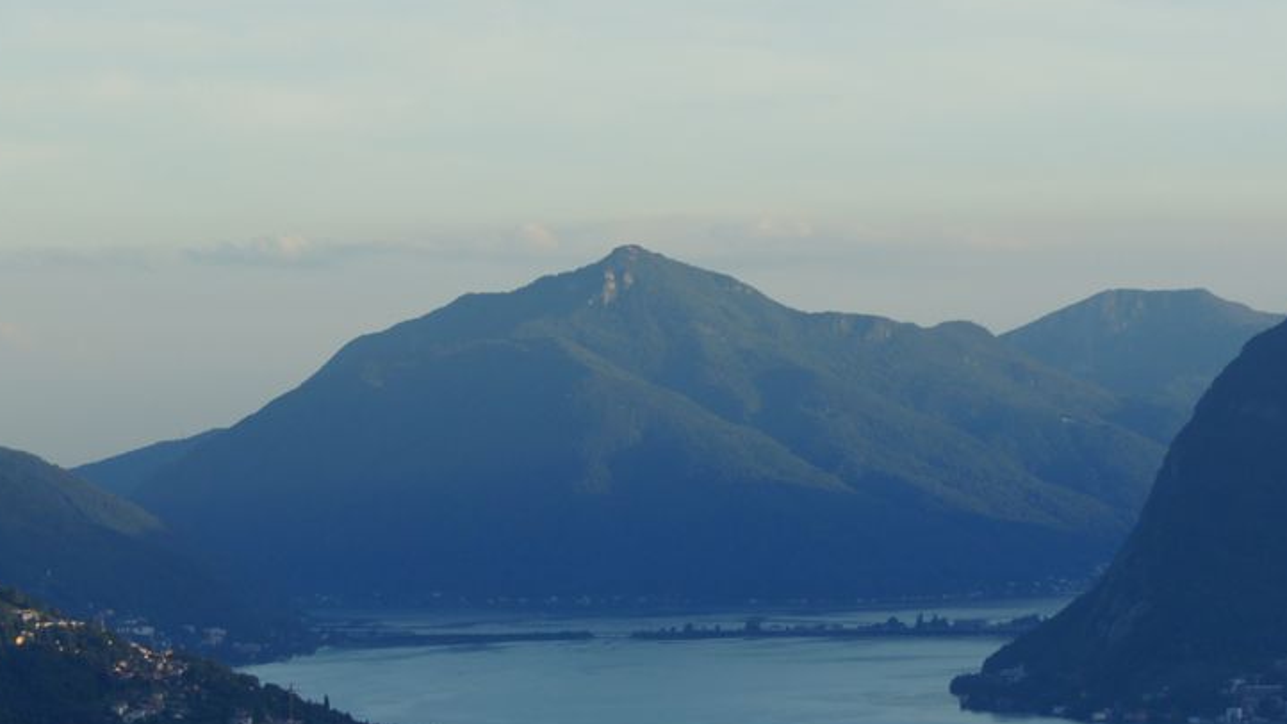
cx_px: 586
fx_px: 6684
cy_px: 522
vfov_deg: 6.2
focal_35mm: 196
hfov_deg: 11.0
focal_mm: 75
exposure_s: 1/320
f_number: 6.3
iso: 200
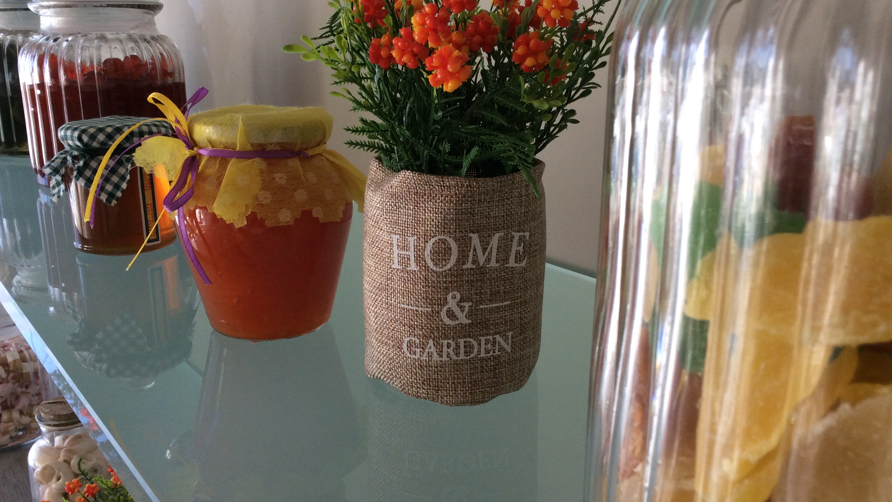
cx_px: 445
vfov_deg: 33.7
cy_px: 265
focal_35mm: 35
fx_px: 828
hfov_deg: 56.6
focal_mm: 3.3
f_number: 2.4
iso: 50
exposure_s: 1/100
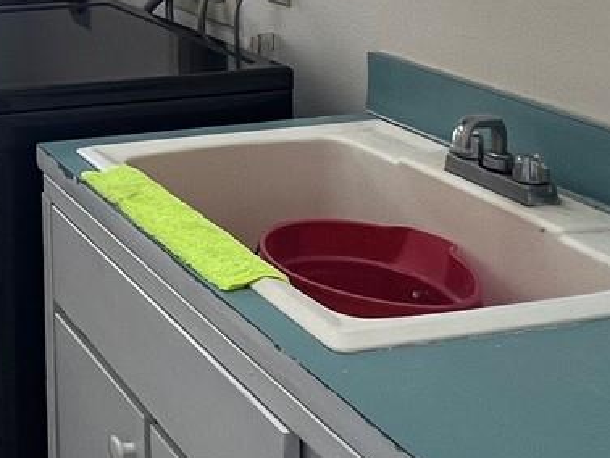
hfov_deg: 28.7
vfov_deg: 22.8
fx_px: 970
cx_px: -179
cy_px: -182
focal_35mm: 55
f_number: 1.8
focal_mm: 1.57
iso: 125
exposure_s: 1/120
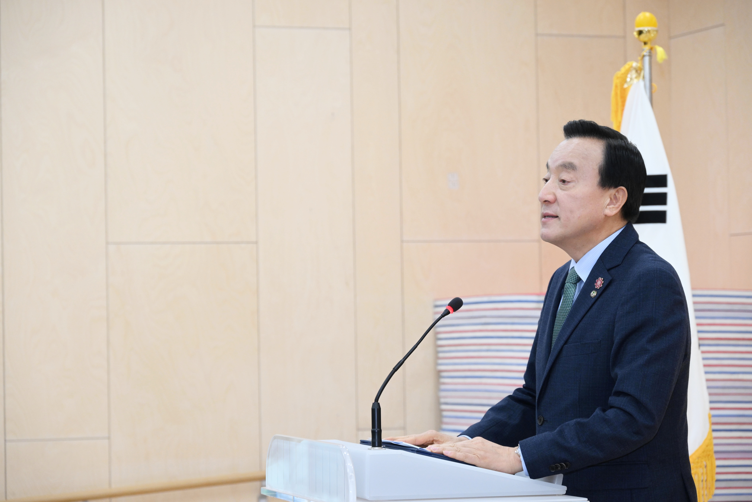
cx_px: 376
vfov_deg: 12.5
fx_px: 2298
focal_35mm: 110
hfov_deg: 18.6
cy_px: 251
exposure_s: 1/160
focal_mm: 110
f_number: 6.3
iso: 2000
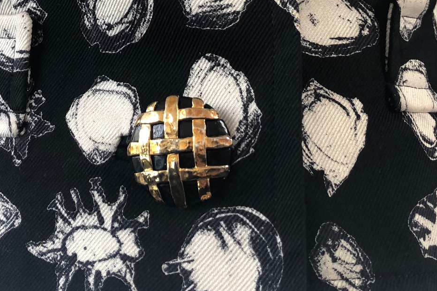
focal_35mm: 63
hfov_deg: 31.8
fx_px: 765
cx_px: 184
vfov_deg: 20.6
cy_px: -26
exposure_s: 1/40
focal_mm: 3.99
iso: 32
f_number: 1.8
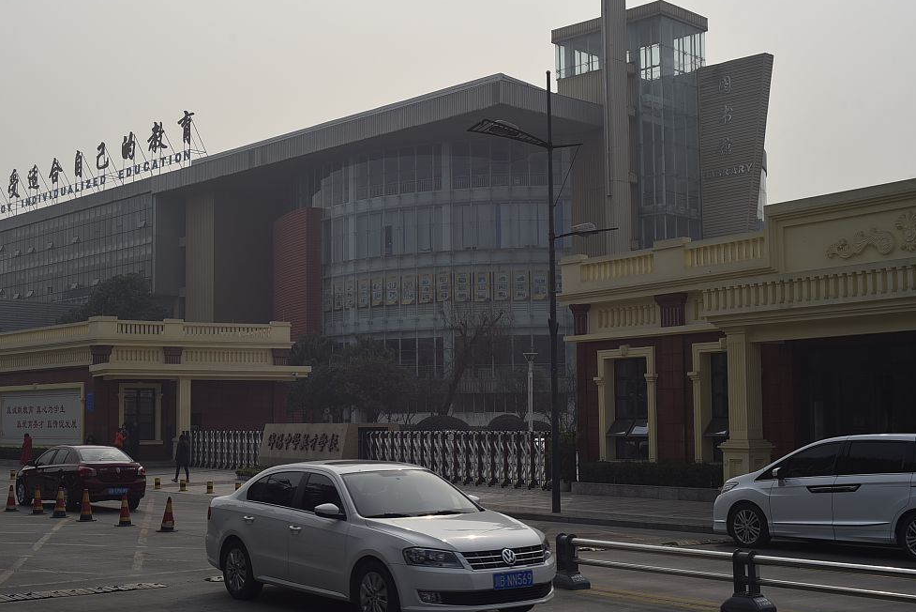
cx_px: 381
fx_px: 1094
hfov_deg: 45.2
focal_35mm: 43
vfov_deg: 31.2
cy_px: 320
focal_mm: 35
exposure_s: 1/400
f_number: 2.5
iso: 100
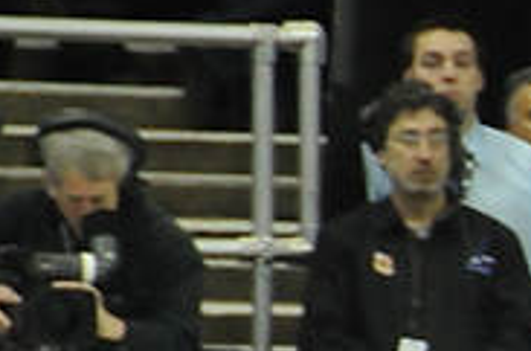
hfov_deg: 1.6
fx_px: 19331
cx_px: 1108
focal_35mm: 1314
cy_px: 431
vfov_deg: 1.0
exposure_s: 1/400
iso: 3200
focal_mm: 200
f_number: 5.6
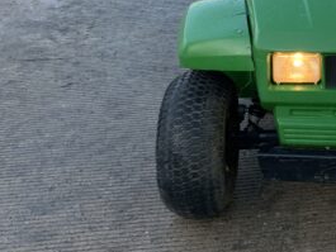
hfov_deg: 25.2
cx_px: 396
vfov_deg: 20.3
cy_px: -3
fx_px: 680
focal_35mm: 70
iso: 16
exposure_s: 1/143
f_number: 1.8
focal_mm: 3
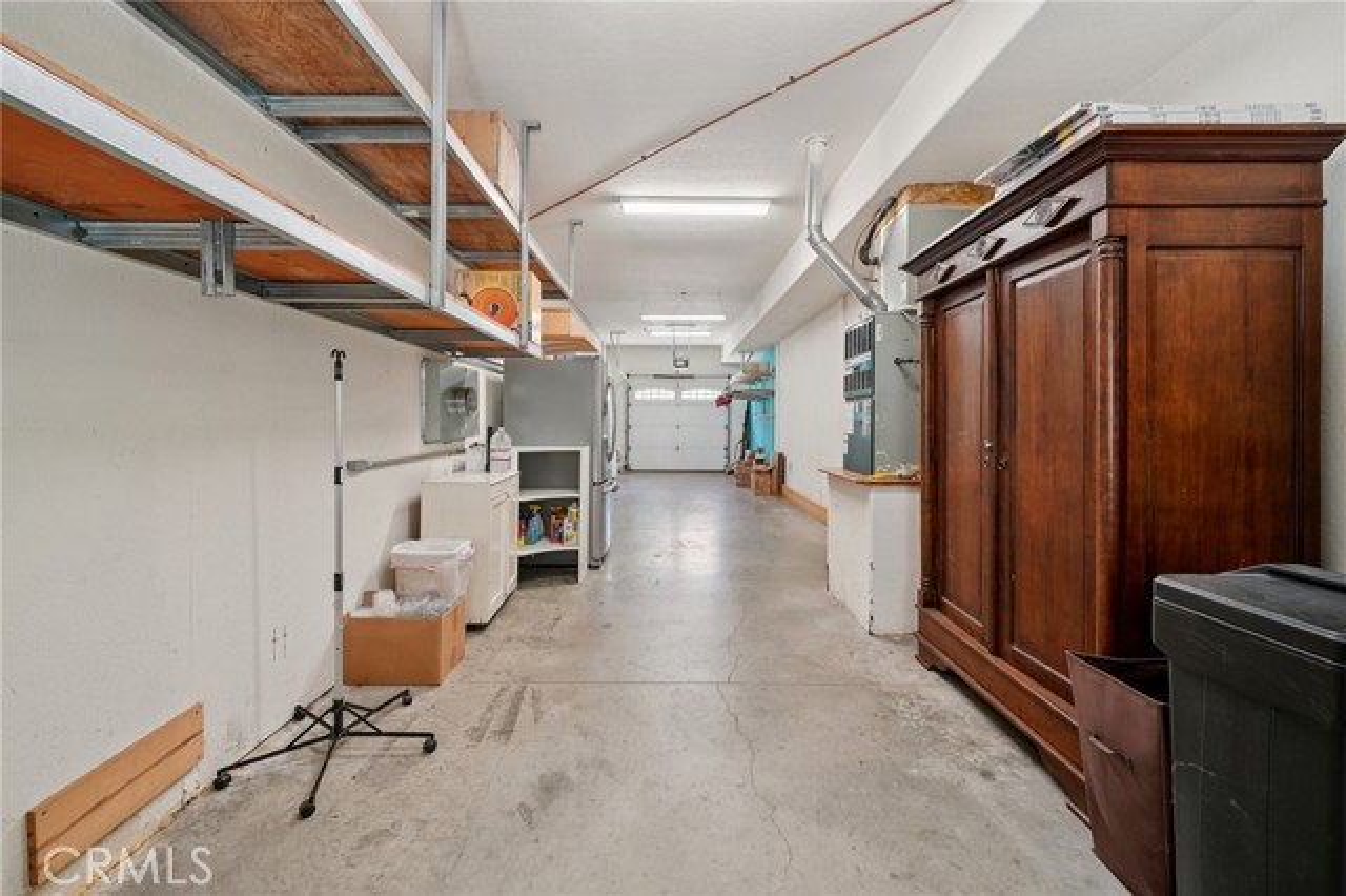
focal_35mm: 14
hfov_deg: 104.3
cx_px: 673
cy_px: 448
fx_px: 523
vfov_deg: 81.1
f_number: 8
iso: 400
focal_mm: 14
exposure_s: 1/6
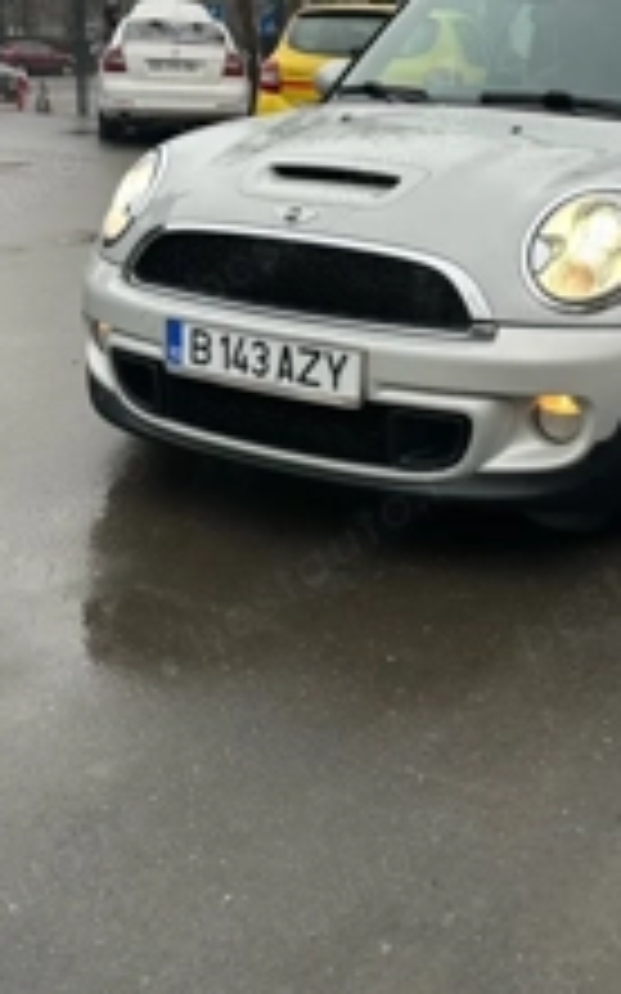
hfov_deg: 27.7
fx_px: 1246
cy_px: 261
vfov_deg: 42.3
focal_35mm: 46
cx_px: 441
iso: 64
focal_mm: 6.86
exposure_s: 1/177
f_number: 1.78
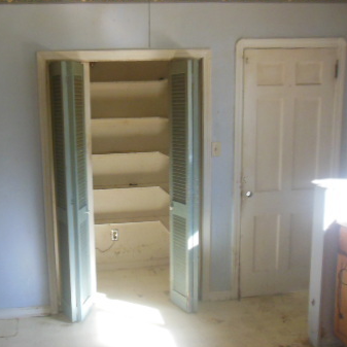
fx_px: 476
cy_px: 200
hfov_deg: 39.7
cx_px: 127
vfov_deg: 39.9
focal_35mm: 42
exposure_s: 1/200
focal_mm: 4.5
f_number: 3.2
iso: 400
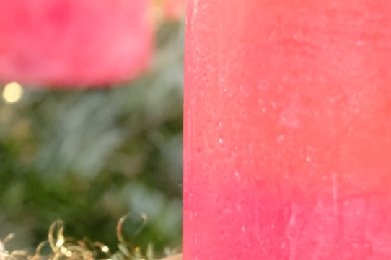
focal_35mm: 277
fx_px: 3007
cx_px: 708
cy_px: 307
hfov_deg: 7.2
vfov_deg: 4.9
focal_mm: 50
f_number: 2.8
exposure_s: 1/52
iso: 6400
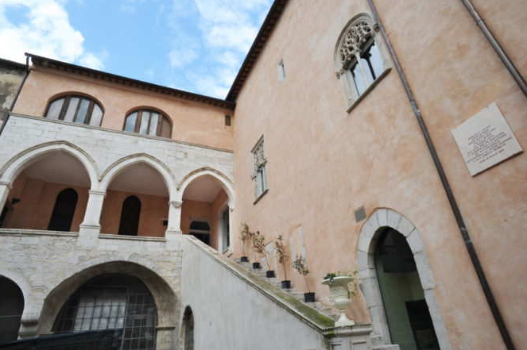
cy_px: 169
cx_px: 274
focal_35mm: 21
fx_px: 307
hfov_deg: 81.2
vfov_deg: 59.4
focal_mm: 20
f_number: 16
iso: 400
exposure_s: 1/160
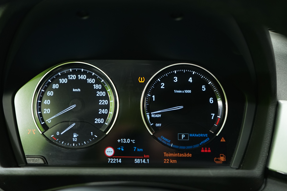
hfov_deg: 51.9
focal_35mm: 37
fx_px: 295
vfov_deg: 35.9
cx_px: 137
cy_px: 92
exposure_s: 1/13
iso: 800
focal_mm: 35
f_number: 4
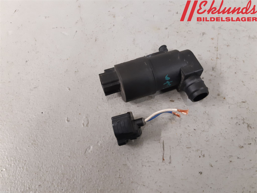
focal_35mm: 26
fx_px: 193
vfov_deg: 53.1
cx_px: 128
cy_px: 96
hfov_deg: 67.3
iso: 250
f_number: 1.7
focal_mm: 3.93
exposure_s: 1/50
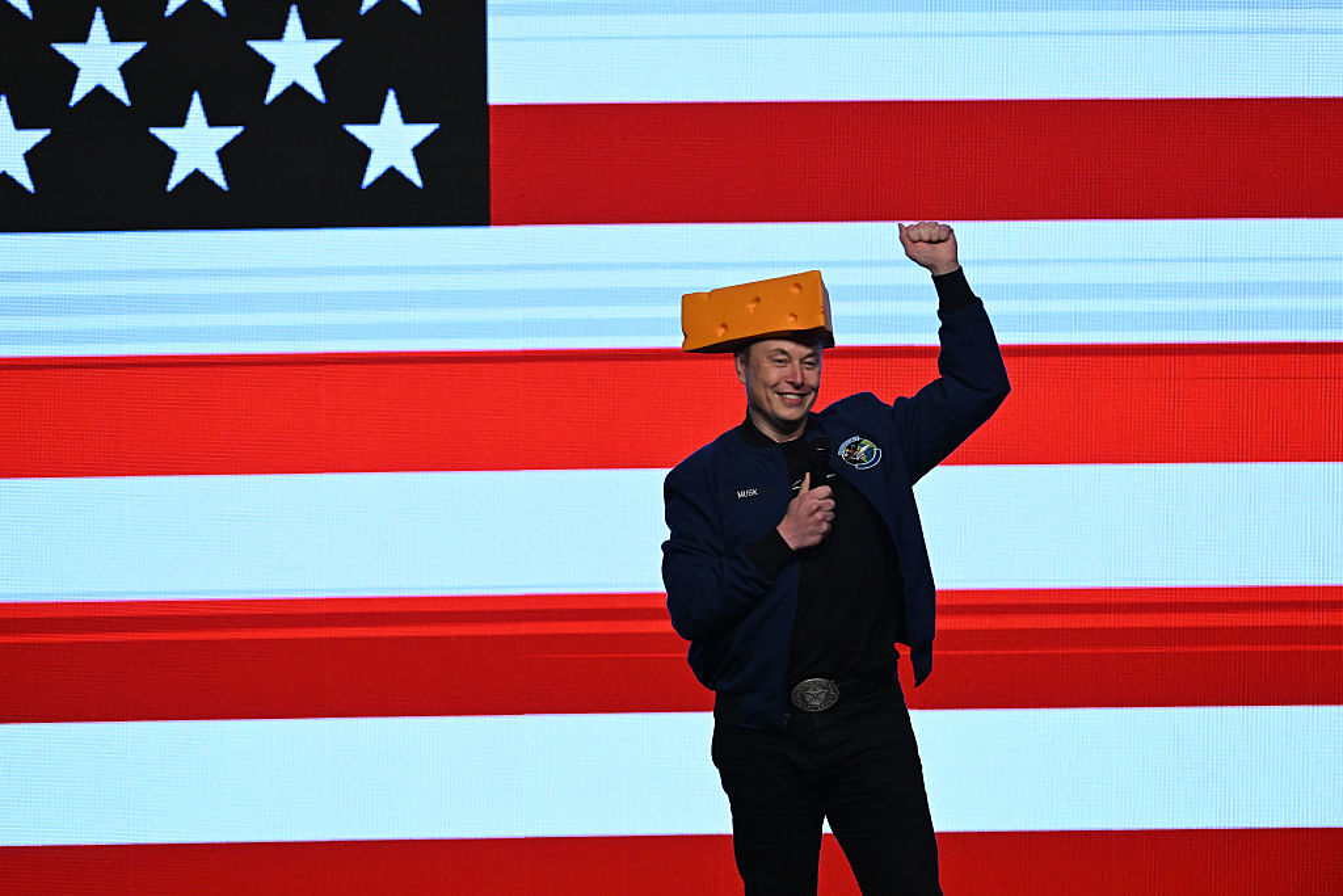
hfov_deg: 6.9
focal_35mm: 300
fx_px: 11192
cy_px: 448
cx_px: 672
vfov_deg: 4.6
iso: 4000
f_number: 4.5
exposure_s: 1/250
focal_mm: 300
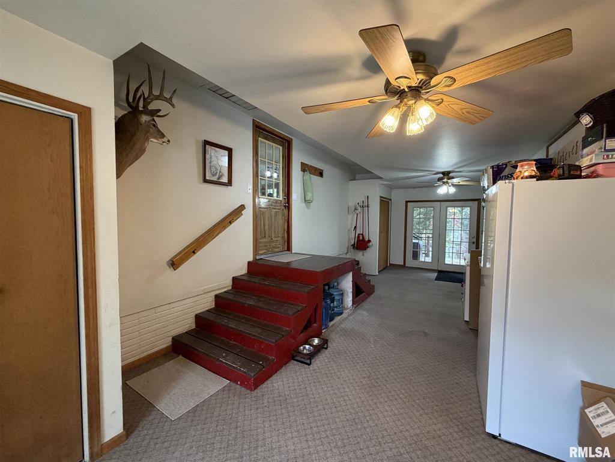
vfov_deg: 85.7
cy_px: 231
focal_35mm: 14
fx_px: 249
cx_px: 308
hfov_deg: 102.1
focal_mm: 2.22
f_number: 2.2
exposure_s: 1/60
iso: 320
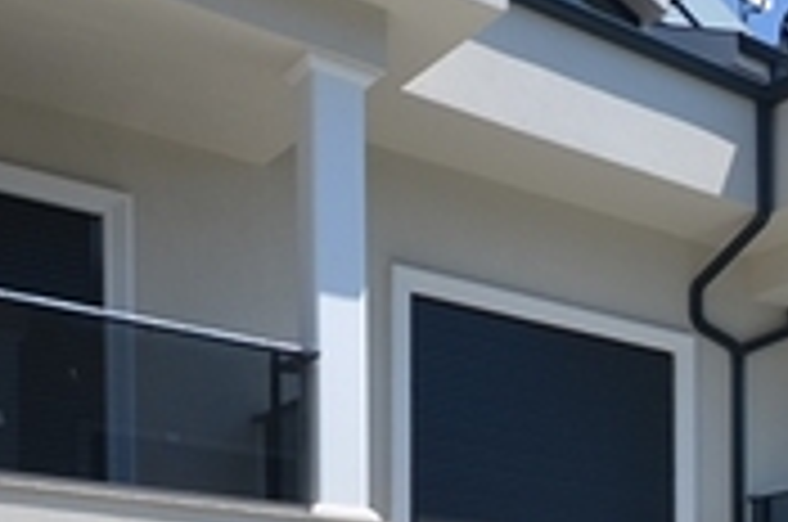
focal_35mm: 62
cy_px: 778
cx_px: 1006
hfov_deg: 27.5
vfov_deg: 19.2
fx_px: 1355
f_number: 9
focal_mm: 10
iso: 100
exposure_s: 1/320
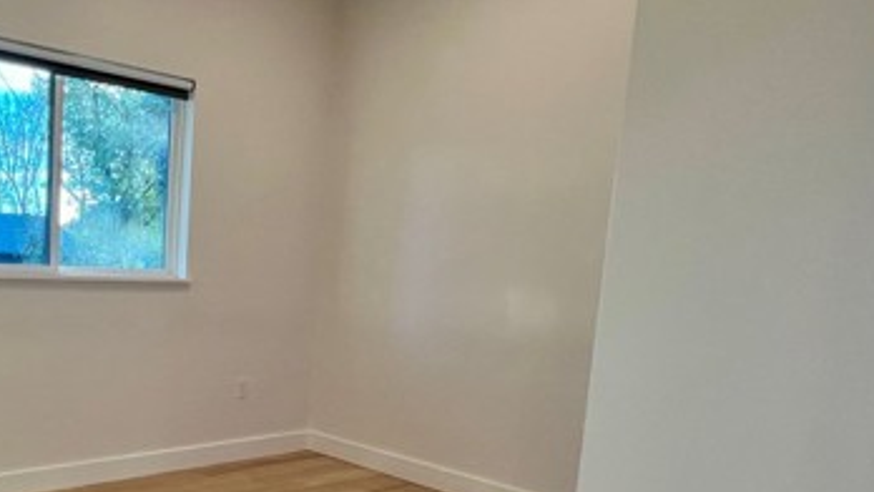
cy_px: 358
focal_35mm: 26
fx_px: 603
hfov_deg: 61.7
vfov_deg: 43.3
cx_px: 103
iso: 125
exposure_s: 1/120
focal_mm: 1.57
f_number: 1.8
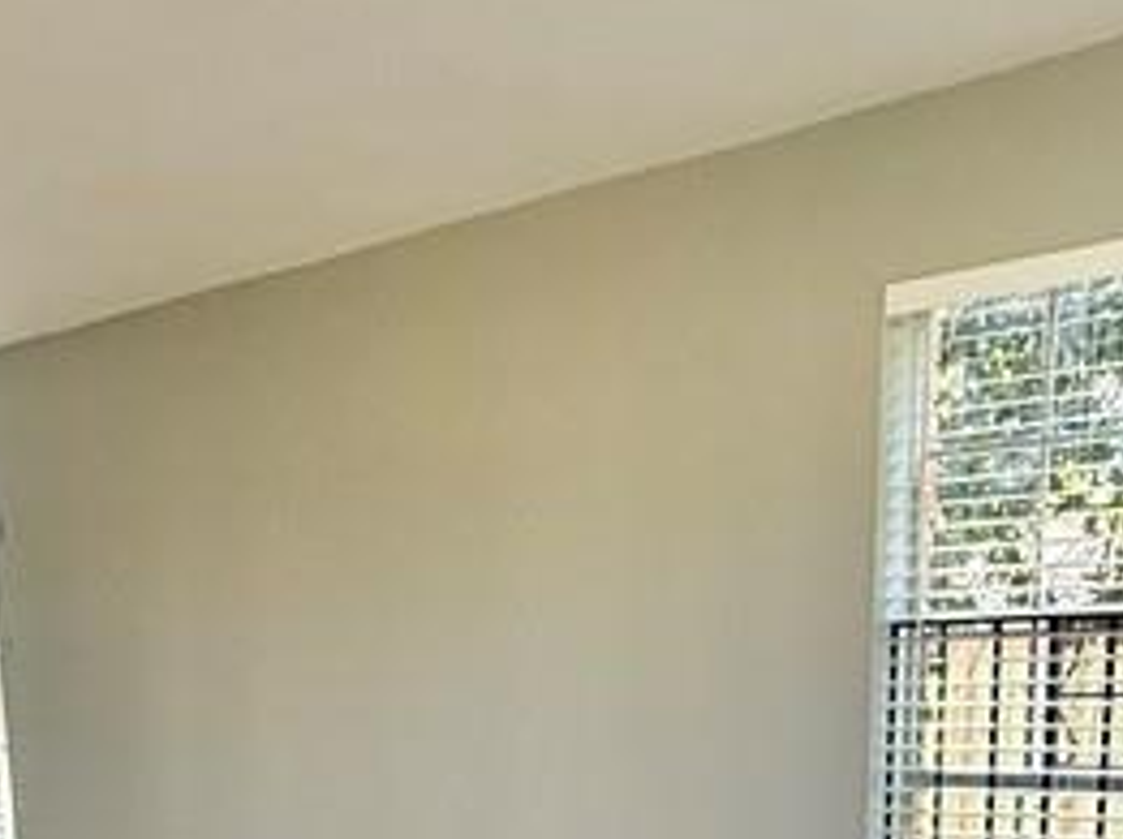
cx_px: 508
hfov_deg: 35.0
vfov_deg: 23.2
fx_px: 1782
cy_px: 1119
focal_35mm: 55
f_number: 2.2
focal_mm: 2.22
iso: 160
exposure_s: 1/120
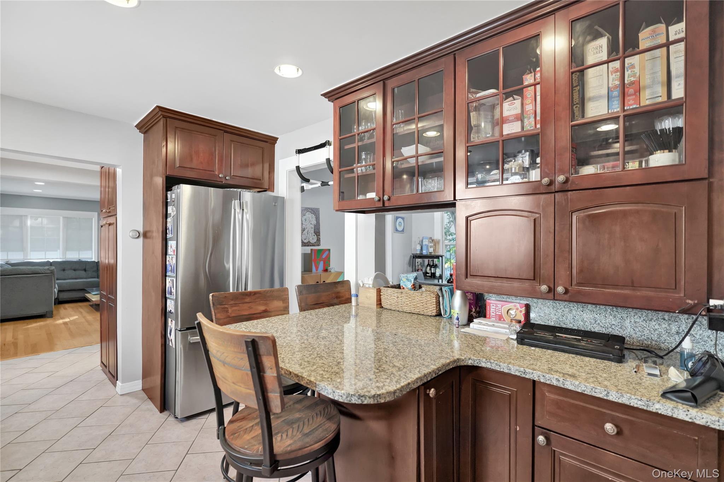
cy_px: 241
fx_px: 332
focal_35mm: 16
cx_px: 362
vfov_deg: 72.0
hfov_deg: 95.0
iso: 100
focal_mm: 11
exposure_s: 1/40
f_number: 1.8
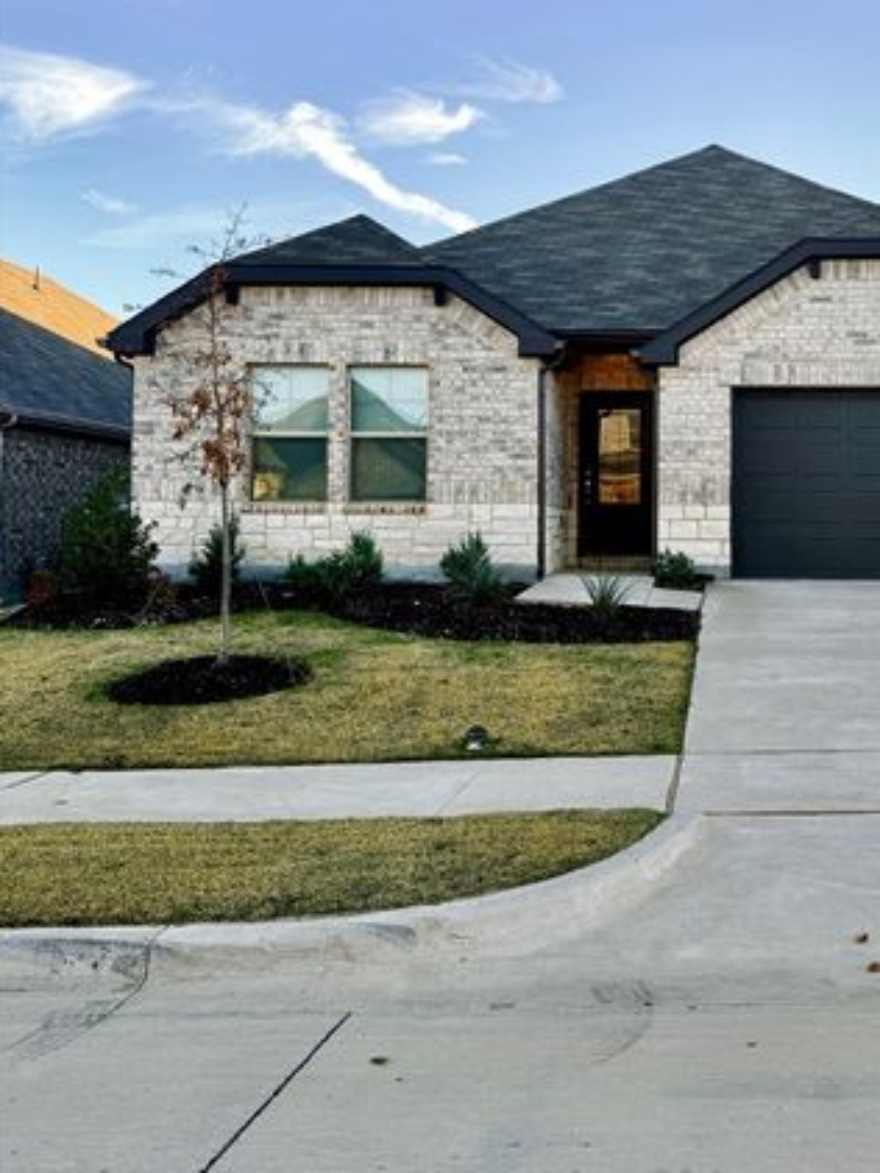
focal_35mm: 38
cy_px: 475
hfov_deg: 36.6
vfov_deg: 48.7
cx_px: 685
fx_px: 1287
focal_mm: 6.76
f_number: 1.78
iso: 80
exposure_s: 1/1493
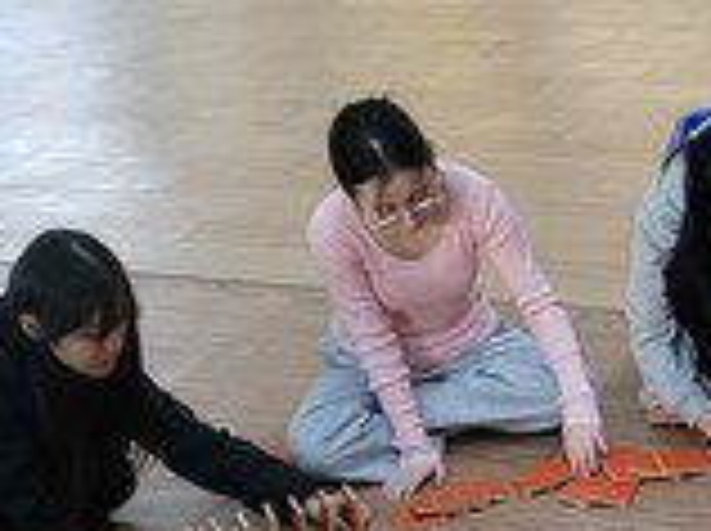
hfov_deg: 20.1
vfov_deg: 15.3
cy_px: 508
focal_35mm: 95
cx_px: 698
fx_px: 1948
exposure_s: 1/40
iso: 500
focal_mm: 7
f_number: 1.8
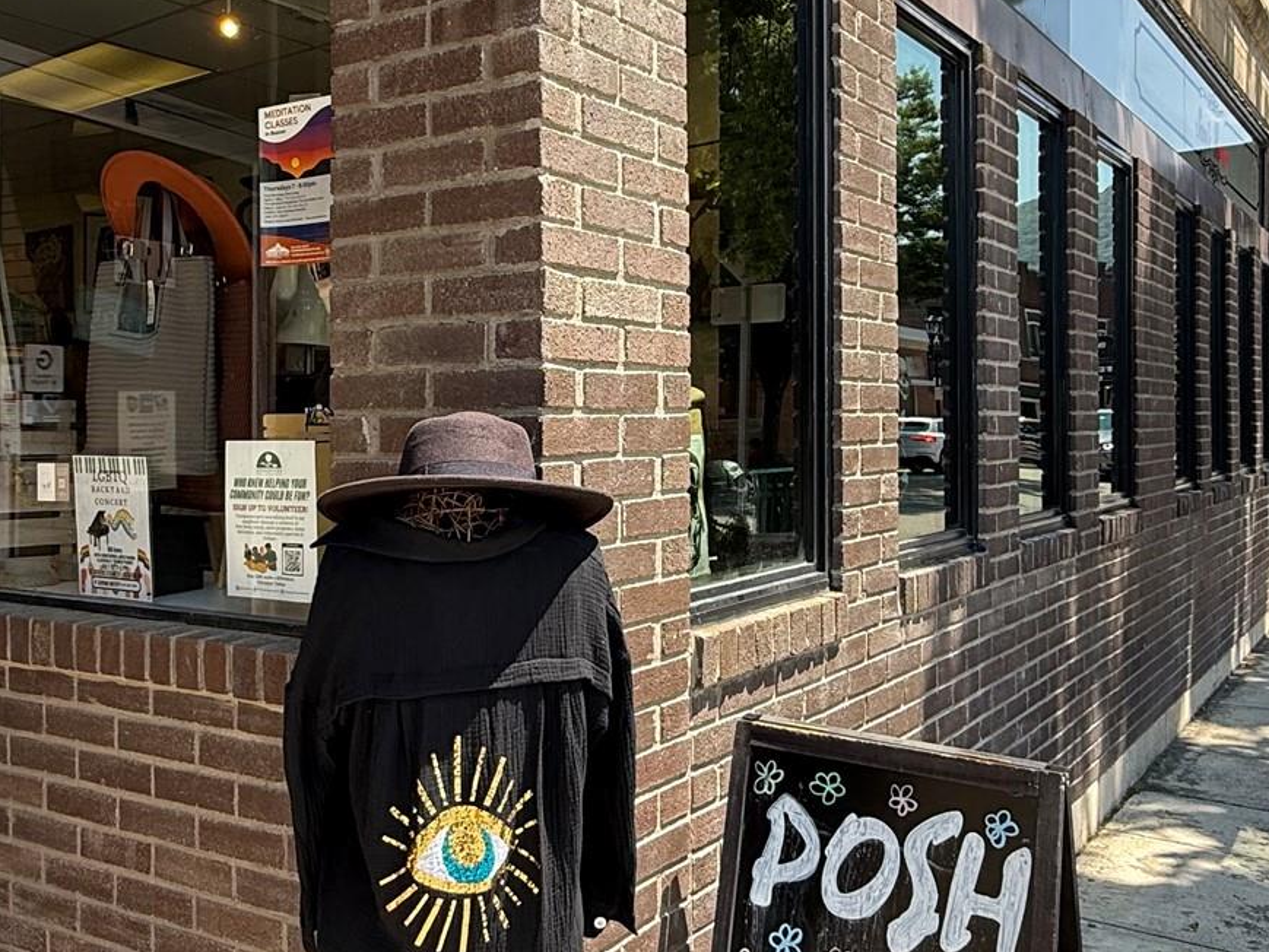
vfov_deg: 42.8
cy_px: 403
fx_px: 1210
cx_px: 581
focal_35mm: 33
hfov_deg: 55.3
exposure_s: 1/374
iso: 50
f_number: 2.2
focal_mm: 2.22
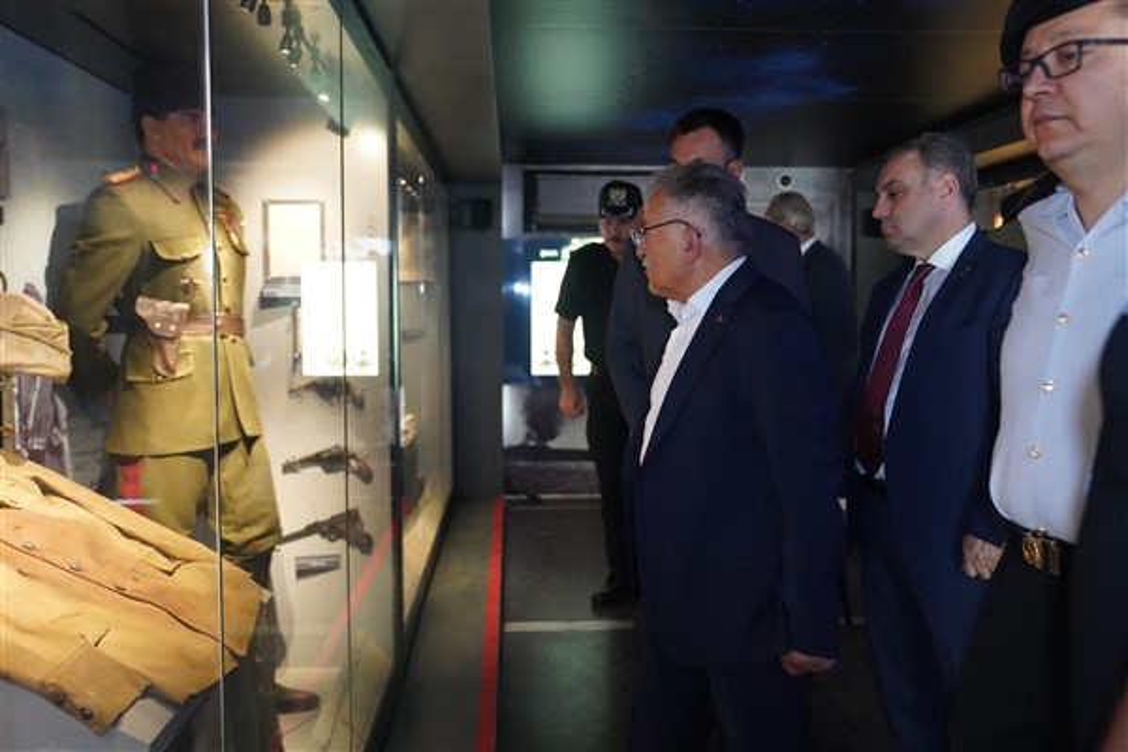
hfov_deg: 58.7
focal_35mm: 32
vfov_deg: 41.1
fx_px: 1003
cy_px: 376
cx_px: 564
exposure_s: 1/160
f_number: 3.2
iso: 12800
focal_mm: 32
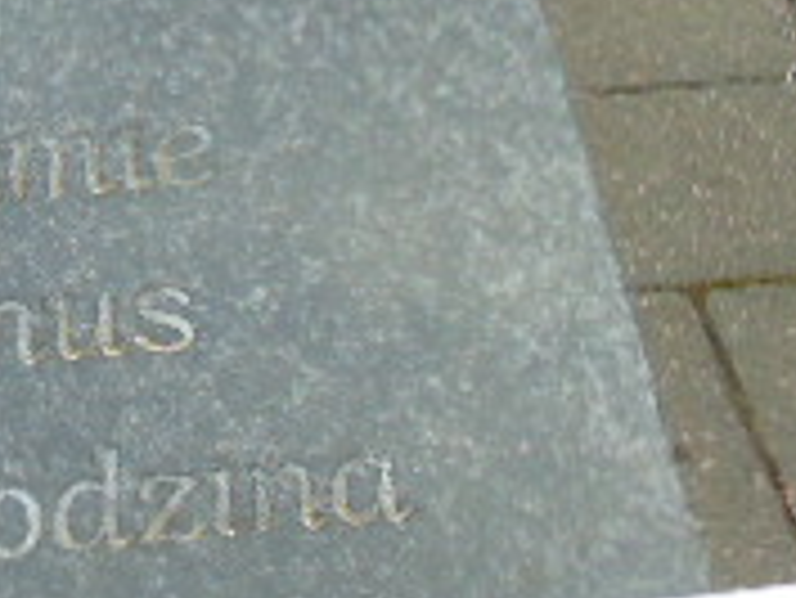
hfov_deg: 11.2
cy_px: -360
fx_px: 3820
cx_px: -585
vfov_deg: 8.7
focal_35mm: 166
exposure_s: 1/80
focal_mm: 8.2
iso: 80
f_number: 4.1
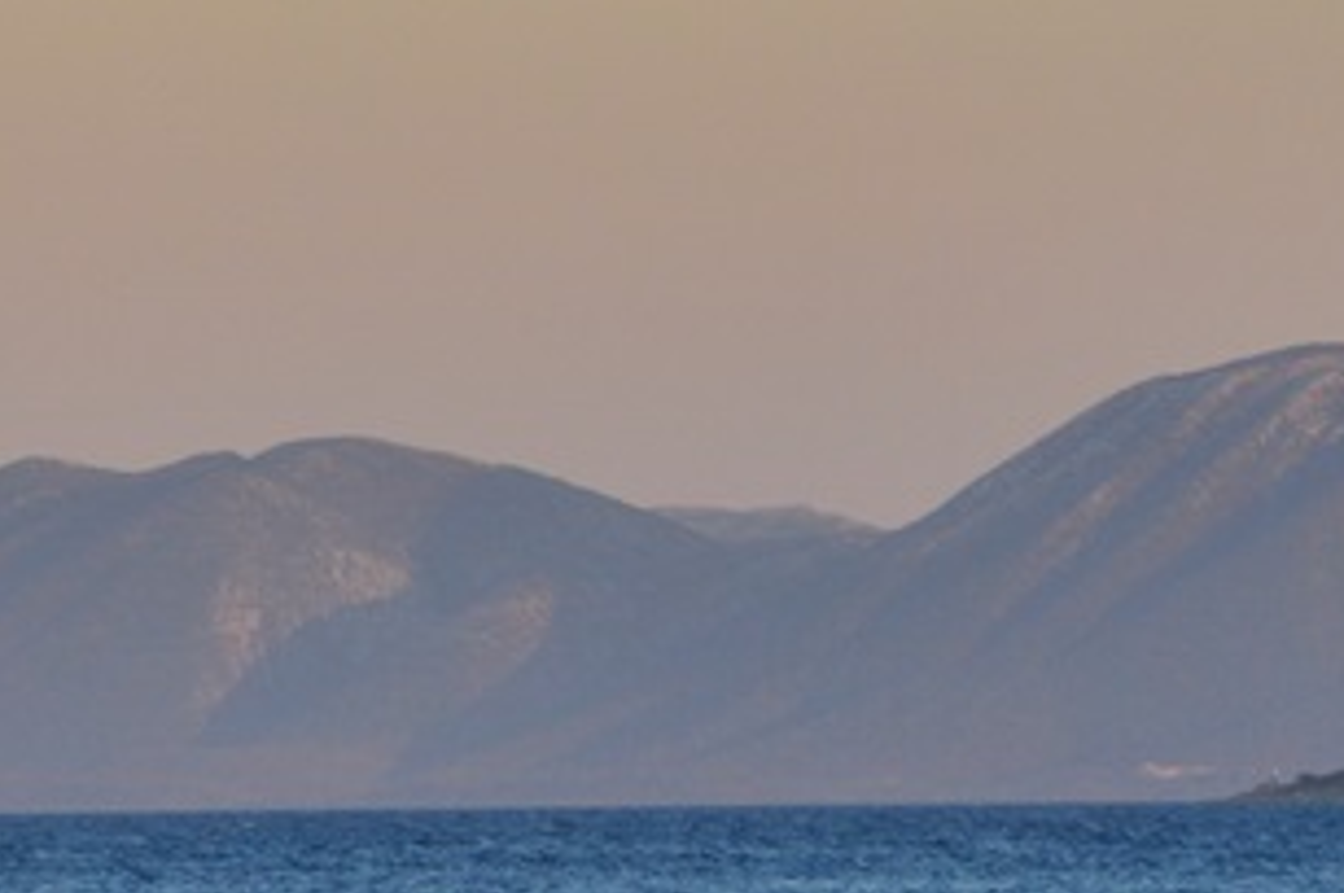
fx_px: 19604
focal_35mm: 526
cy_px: 291
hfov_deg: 3.9
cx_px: 271
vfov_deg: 2.6
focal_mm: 105
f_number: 10
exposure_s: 1/200
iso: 400
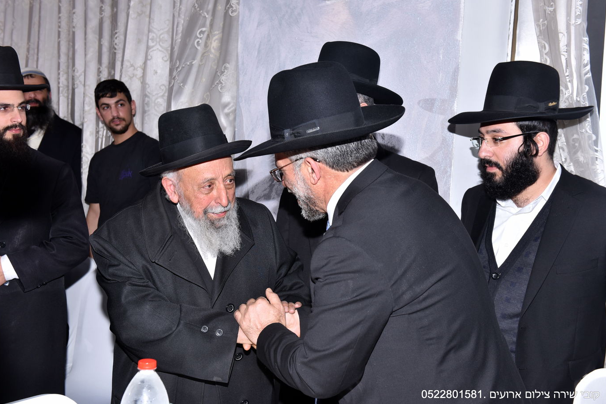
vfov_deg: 31.2
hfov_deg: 45.4
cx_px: 306
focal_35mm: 43
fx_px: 724
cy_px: 206
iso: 400
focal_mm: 42
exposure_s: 1/200
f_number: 5.6
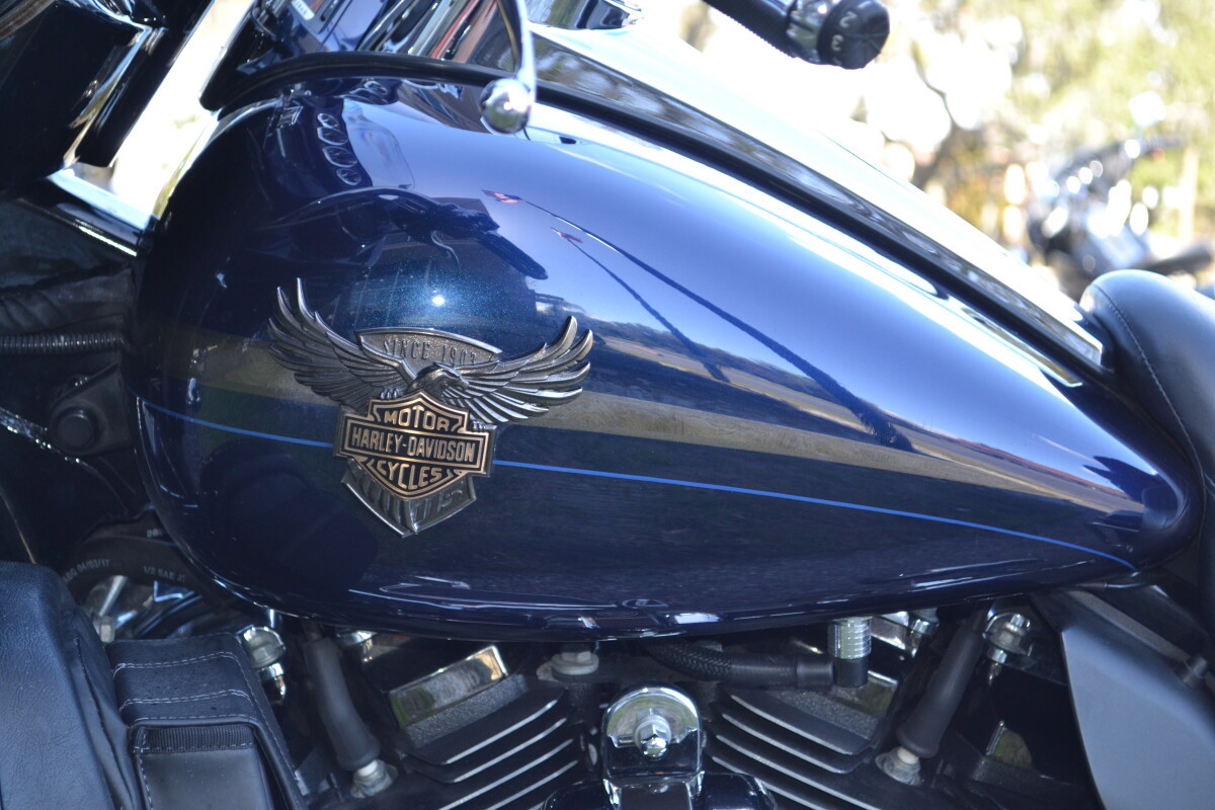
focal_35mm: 82
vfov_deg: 16.6
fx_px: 2784
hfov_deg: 24.6
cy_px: 405
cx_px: 608
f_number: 5.6
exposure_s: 1/125
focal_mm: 55
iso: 400
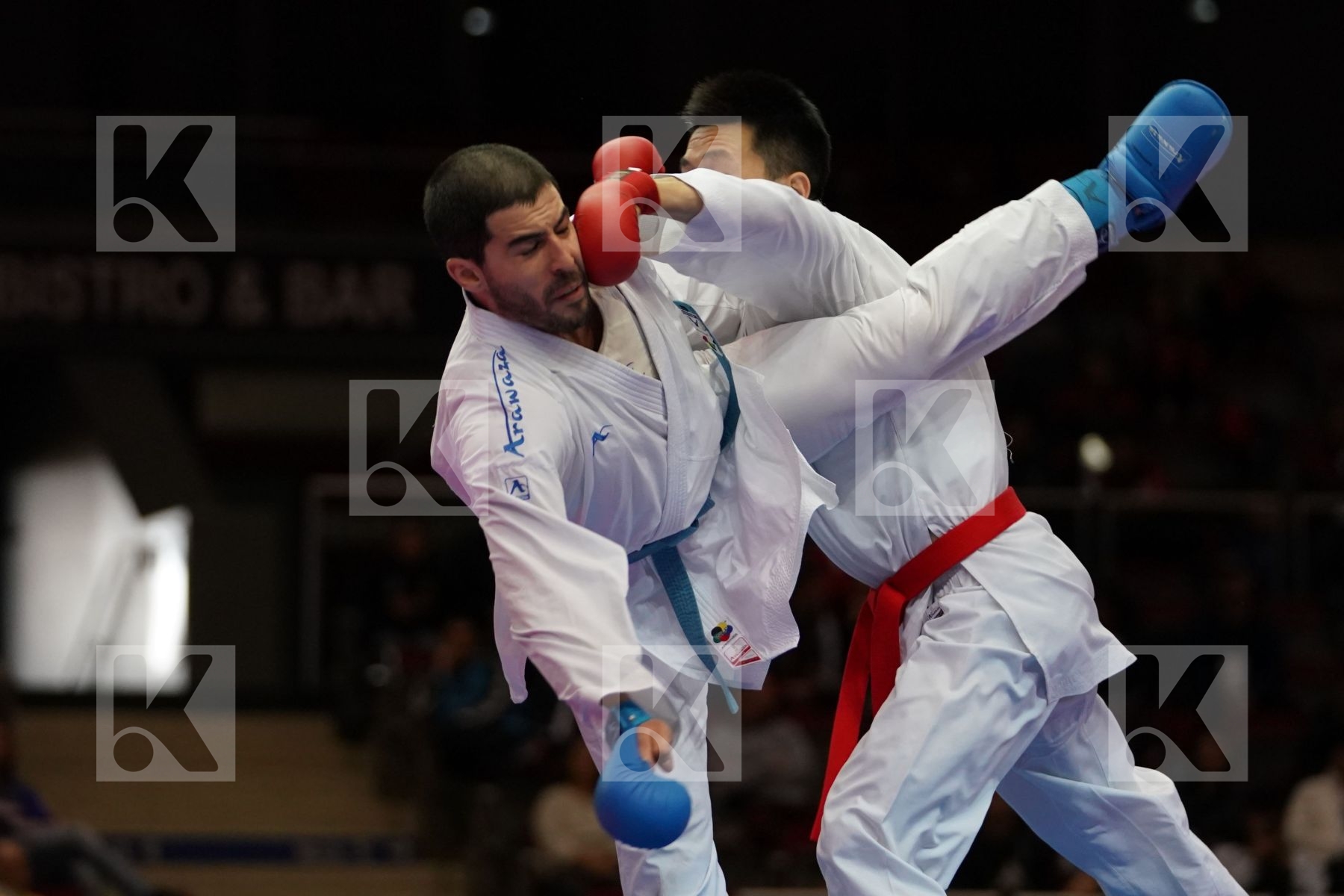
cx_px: 672
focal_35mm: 201
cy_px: 448
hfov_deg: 10.2
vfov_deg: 6.8
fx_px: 7503
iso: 2500
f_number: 2.8
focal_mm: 134
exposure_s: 1/1000
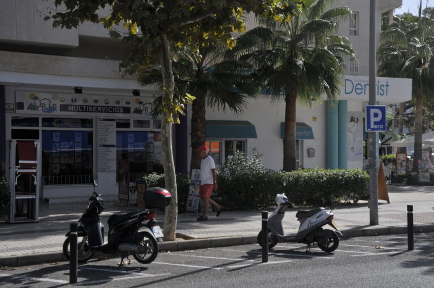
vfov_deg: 26.4
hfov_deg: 38.9
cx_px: 217
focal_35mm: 51
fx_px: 614
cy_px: 144
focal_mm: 34
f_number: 10
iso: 200
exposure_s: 1/400
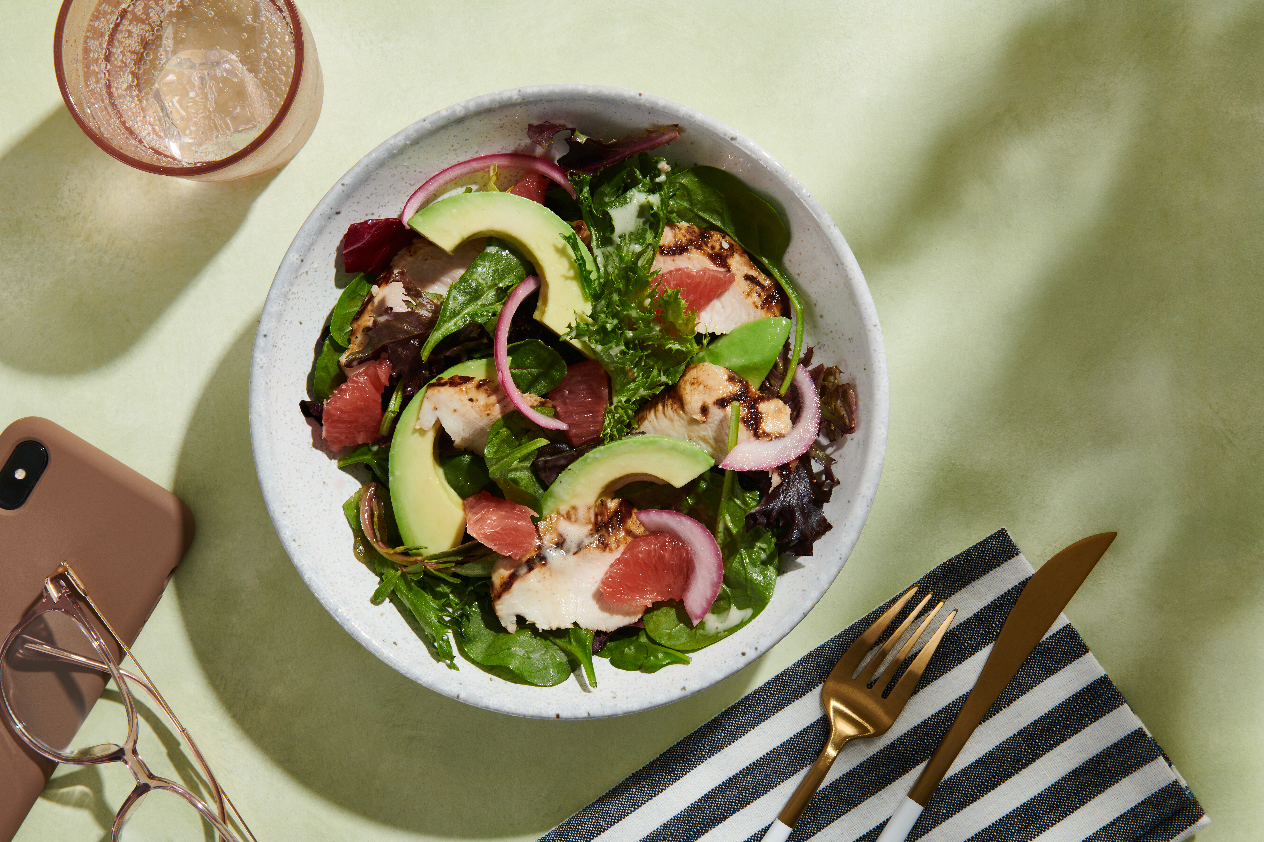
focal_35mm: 70
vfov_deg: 19.5
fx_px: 2458
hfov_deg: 28.8
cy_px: 421
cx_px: 632
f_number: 18
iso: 100
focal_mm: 70
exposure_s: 1/250
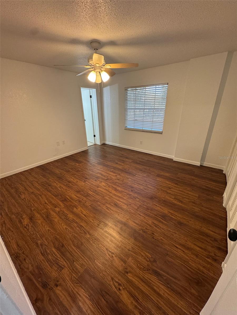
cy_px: 158
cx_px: 118
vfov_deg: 102.1
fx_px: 128
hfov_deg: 85.7
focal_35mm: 14
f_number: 2.2
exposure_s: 1/60
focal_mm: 2.22
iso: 250
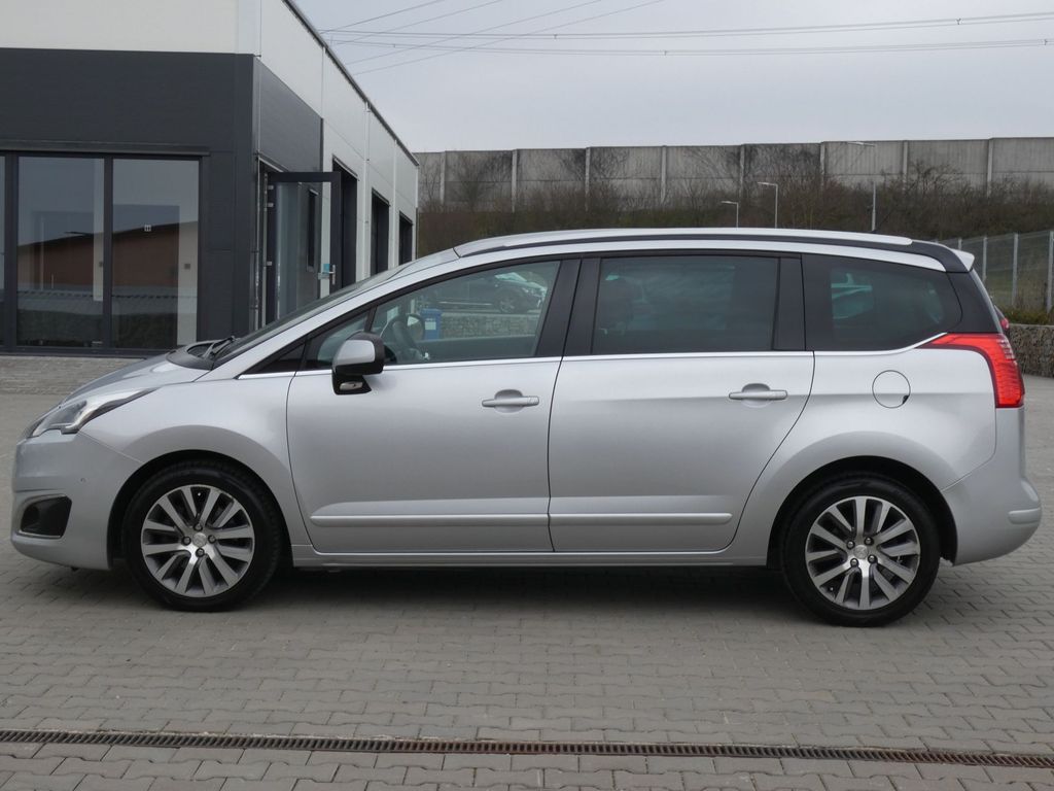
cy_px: 396
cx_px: 527
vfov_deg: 29.1
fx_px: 1522
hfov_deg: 38.2
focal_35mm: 50
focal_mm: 9
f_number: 5
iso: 80
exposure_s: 1/160
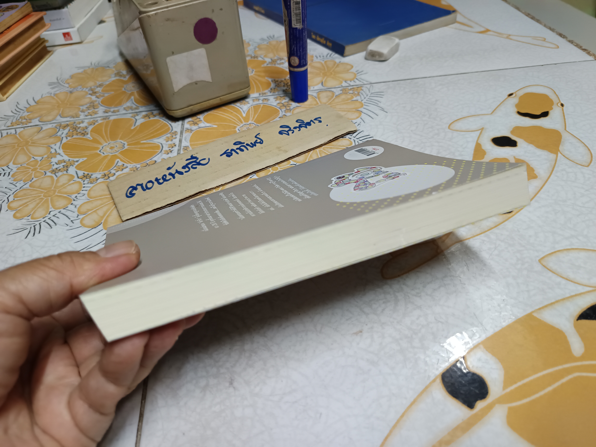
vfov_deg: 56.8
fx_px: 413
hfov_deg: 71.6
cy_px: 224
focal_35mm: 24
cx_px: 298
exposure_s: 1/33.3
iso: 1123
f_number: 1.7
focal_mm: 5.31
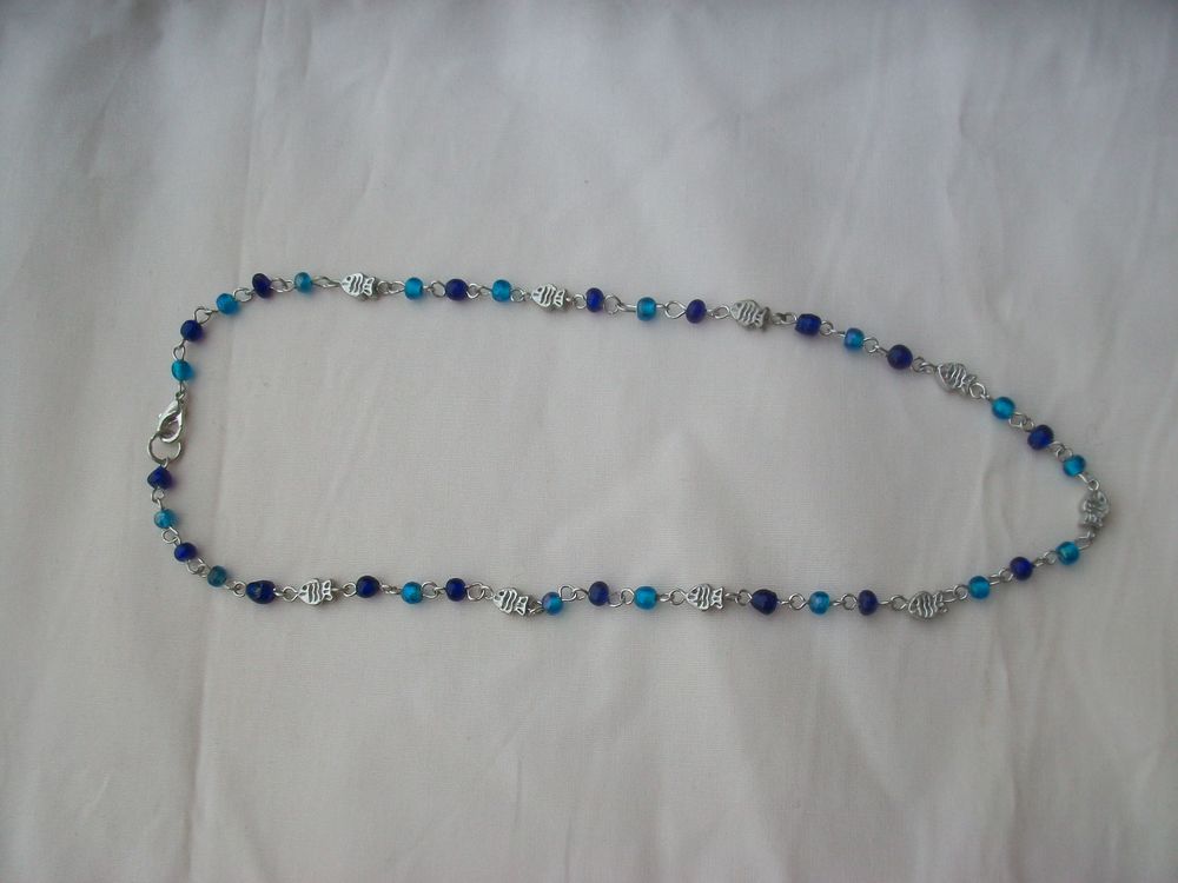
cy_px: 442
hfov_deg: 54.0
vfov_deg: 41.8
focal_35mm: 34
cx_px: 589
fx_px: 1157
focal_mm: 5.7
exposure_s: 1/640
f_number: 2.8
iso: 80
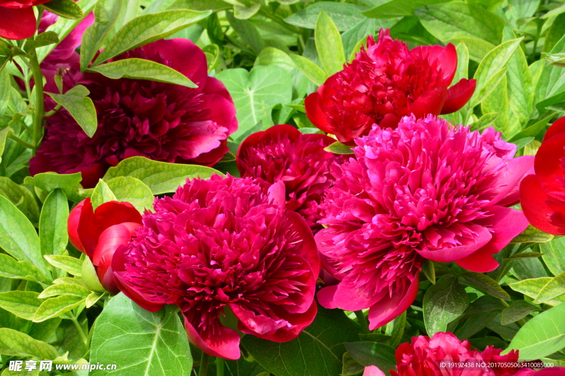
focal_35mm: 150
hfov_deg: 13.7
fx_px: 2352
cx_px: 282
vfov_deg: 9.1
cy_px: 188
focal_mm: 100
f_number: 20
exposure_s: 1/250
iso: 1400
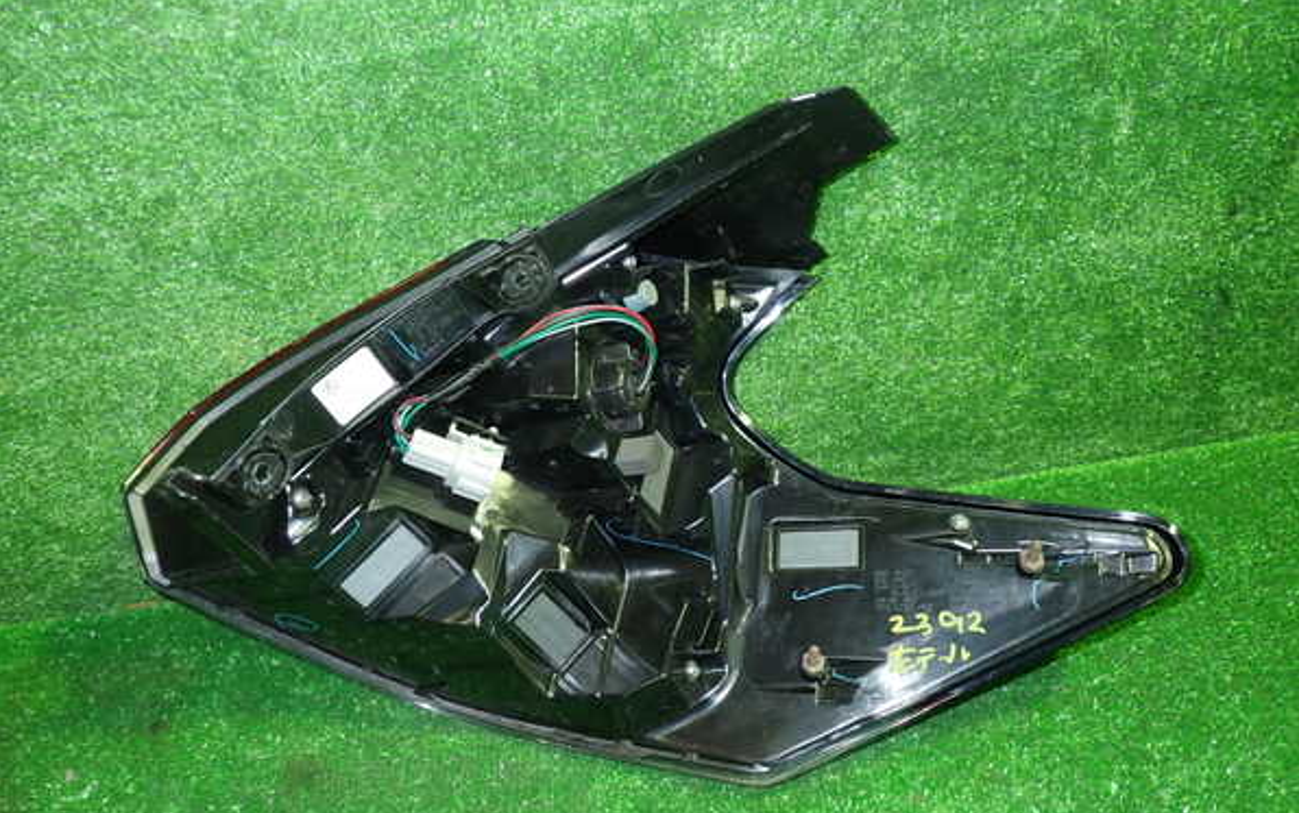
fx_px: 1133
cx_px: 650
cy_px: 414
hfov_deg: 59.6
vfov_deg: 39.5
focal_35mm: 32
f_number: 2.3
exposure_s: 1/30
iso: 200
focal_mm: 5.4
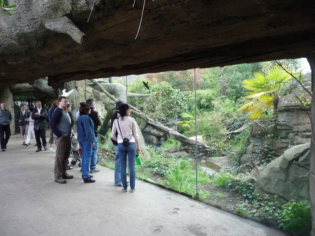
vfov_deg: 49.7
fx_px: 255
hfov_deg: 63.4
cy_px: 118
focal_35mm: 28
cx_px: 158
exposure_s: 1/200
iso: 400
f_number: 3.3
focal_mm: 4.7
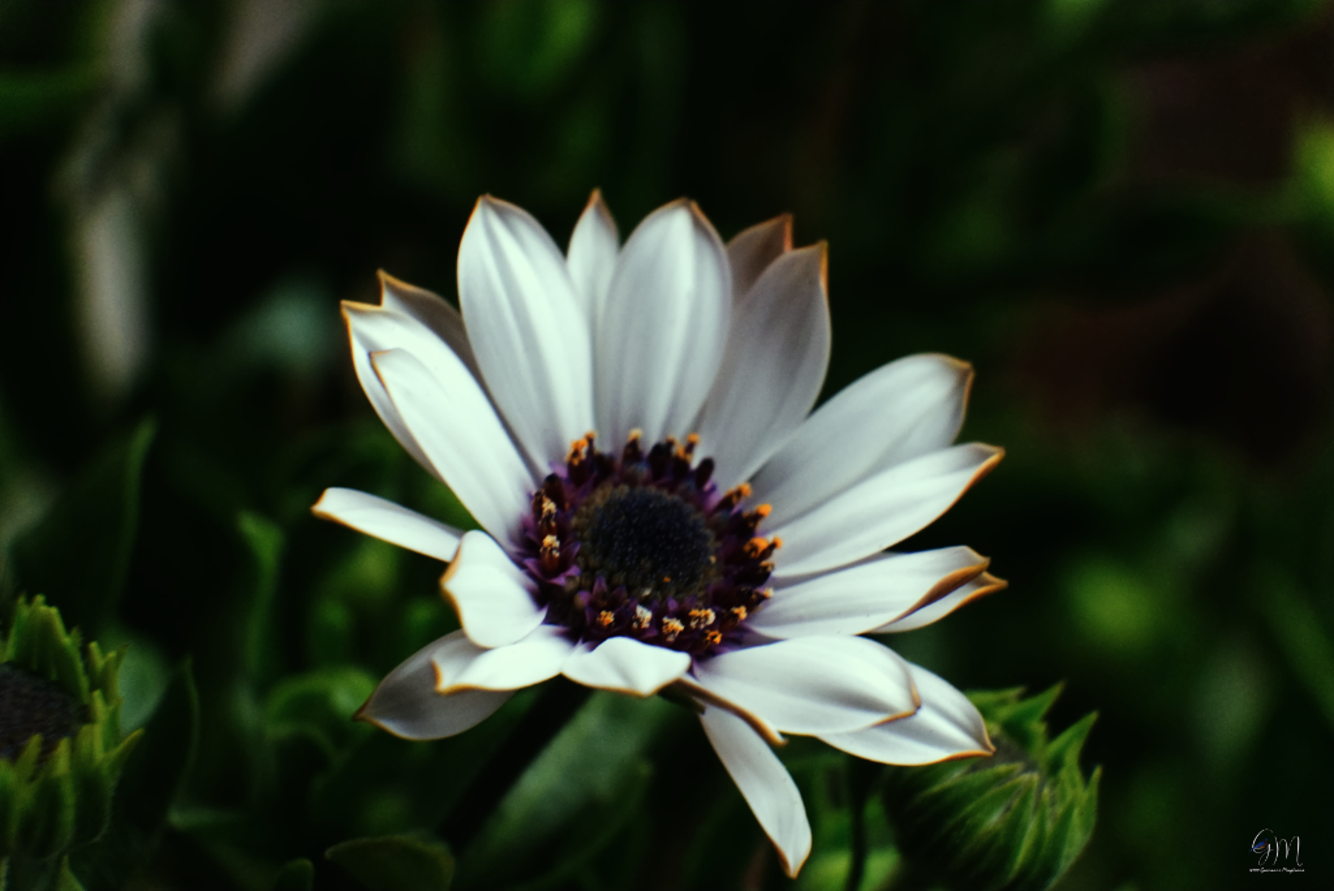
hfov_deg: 6.0
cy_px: 446
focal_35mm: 345
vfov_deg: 4.0
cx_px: 667
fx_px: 12791
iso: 6400
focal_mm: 230
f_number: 7.1
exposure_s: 1/40
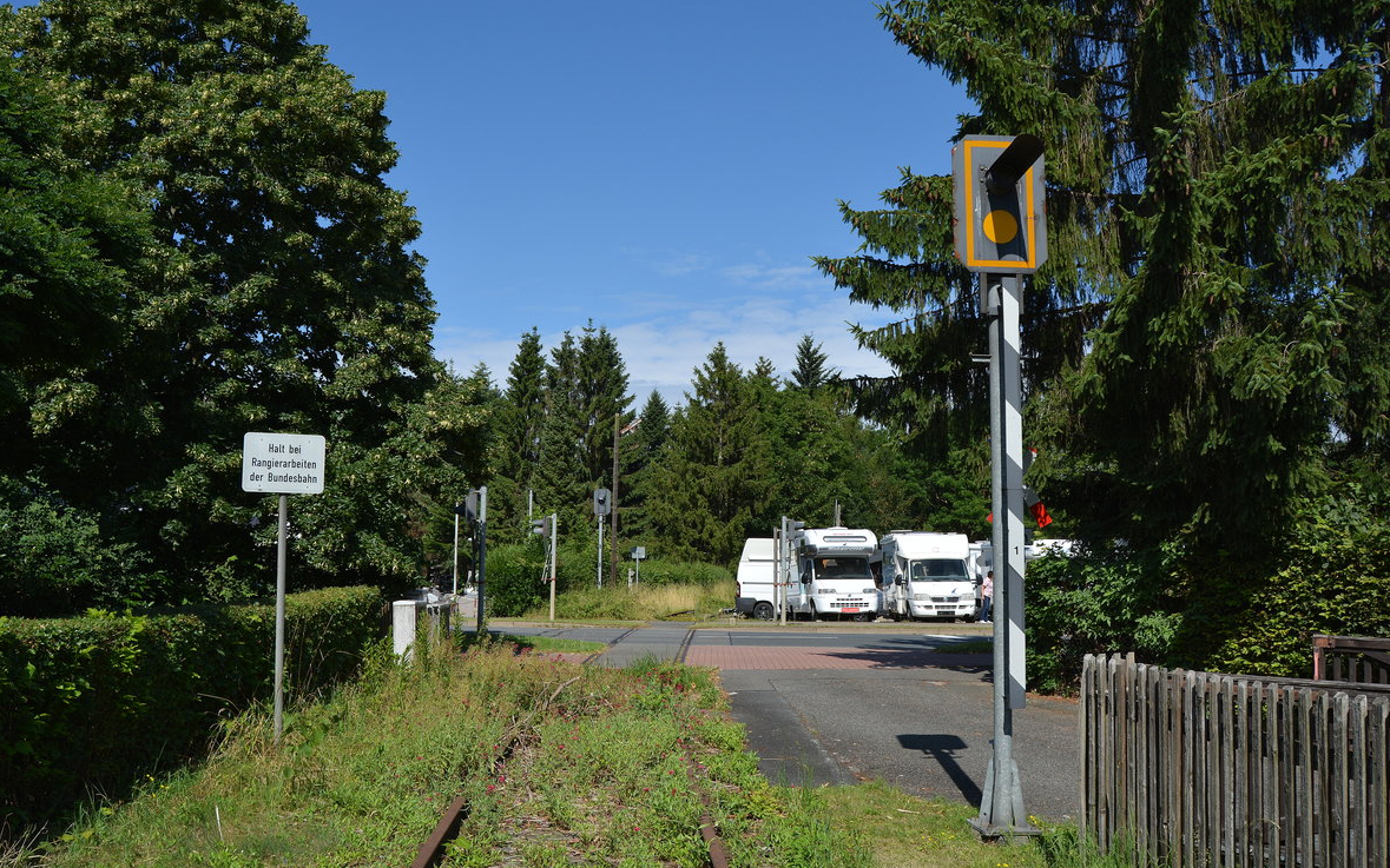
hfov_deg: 66.5
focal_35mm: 28
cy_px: 430
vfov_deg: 44.5
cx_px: 686
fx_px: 1061
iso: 160
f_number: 7.1
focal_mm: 18
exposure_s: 1/640
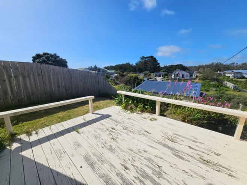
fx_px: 93
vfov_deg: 89.9
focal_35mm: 13
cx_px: 124
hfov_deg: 106.2
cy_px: 92
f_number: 2.2
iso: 50
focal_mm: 2.2
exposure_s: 1/4913
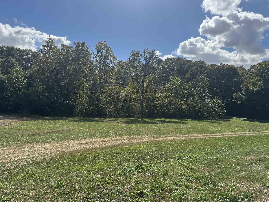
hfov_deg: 67.2
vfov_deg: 53.0
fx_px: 202
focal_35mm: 26
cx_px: 127
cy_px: 93
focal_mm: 6.76
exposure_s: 1/7092
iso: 80
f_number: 1.78
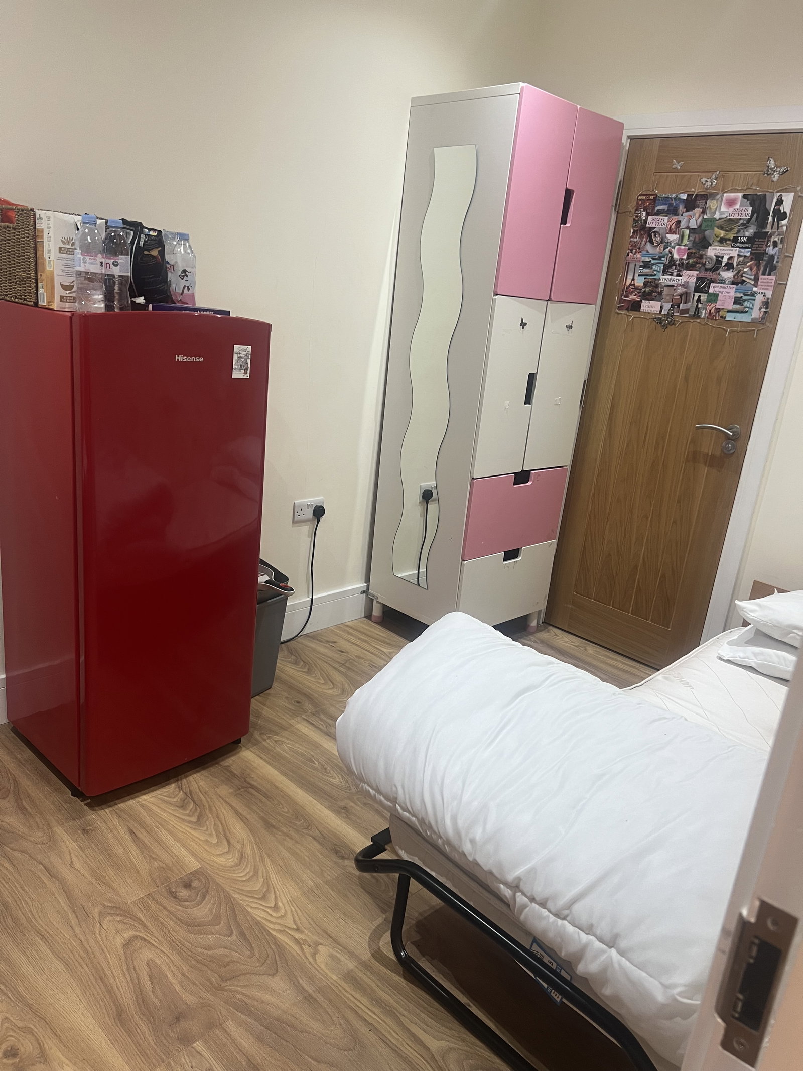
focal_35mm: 26
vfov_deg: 67.3
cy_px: 536
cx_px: 402
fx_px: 804
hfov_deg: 53.1
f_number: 1.5
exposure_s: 1/50
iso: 80
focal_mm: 5.7
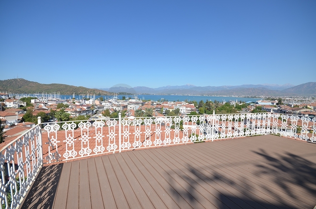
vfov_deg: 77.1
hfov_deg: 100.5
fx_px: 131
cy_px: 104
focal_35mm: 15
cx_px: 158
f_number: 8
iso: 100
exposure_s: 1/250
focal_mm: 10
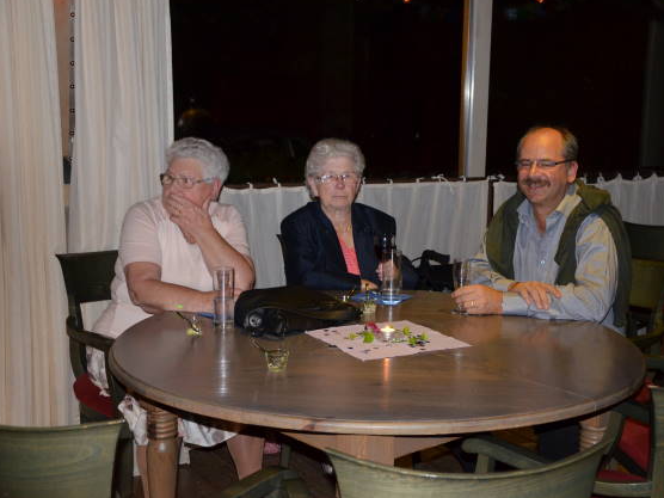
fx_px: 1017
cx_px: 374
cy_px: 247
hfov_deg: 36.1
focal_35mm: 53
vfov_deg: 27.5
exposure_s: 1/60
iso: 1600
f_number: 4.2
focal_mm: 32
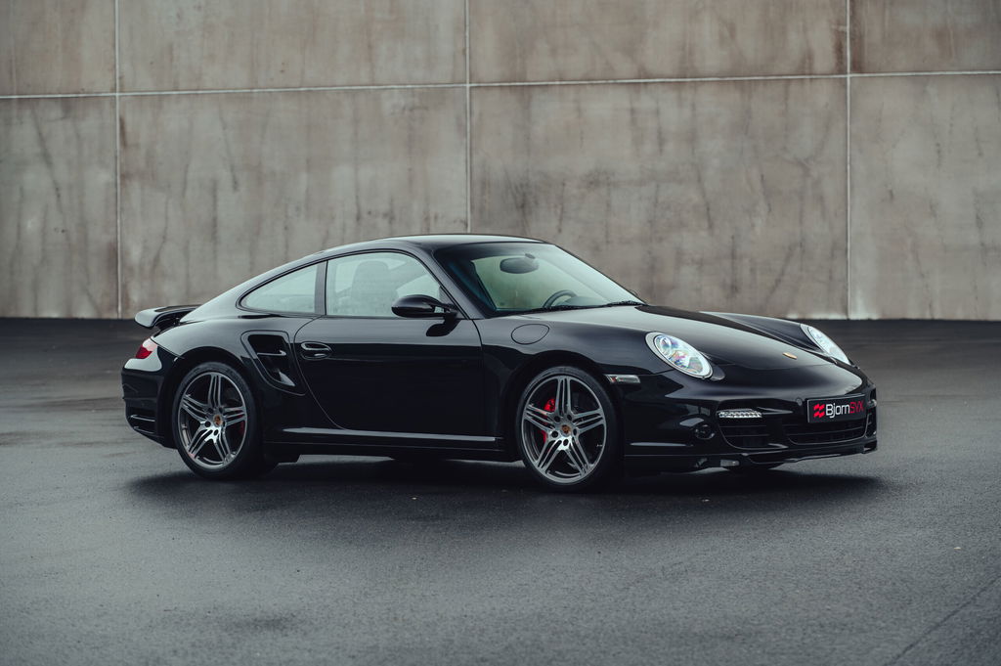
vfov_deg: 13.7
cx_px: 500
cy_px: 333
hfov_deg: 20.4
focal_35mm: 100
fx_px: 2778
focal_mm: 100
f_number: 4.5
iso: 400
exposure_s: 1/160
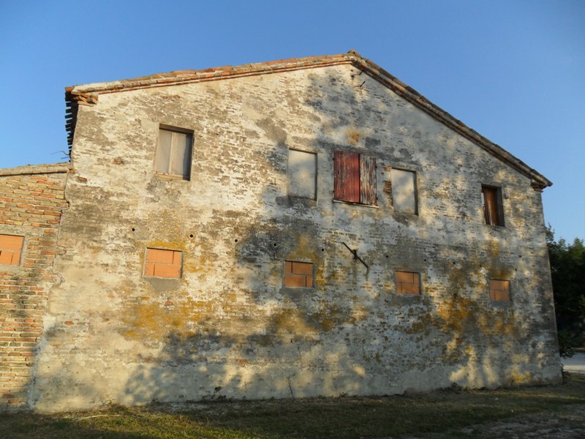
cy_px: 220
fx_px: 456
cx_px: 292
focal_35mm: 27
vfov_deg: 51.4
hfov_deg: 65.3
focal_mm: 4.9
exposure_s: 1/750
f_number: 3.5
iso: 100
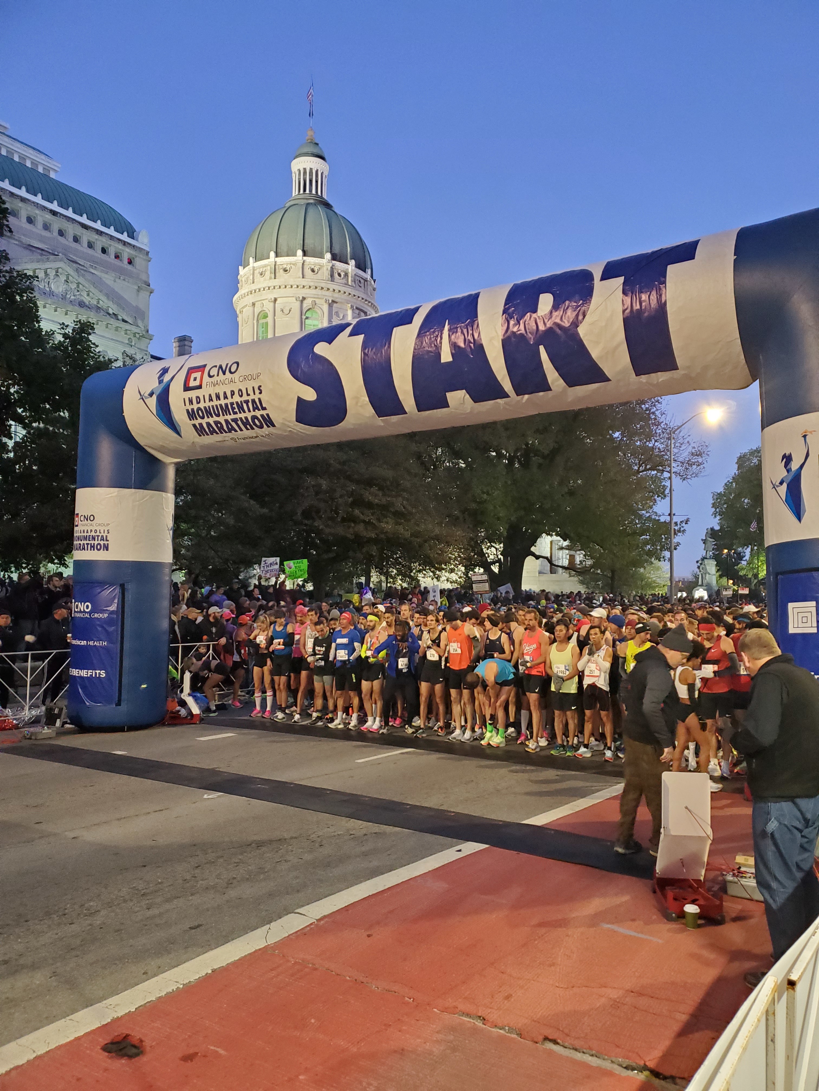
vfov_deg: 67.3
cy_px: 546
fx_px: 820
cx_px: 410
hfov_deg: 53.1
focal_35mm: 26
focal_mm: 4.3
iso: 800
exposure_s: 1/39
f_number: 1.5
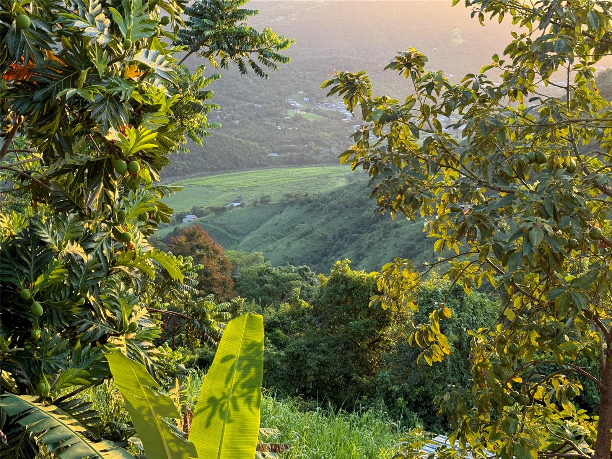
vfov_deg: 30.3
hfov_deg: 39.7
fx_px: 849
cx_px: 306
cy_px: 230
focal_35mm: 48
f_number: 1.78
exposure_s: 1/62
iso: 100
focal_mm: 6.76
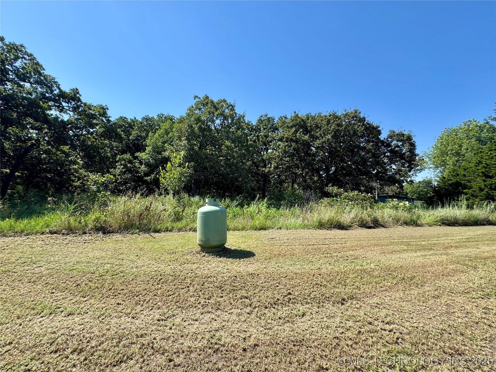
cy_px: 186
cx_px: 248
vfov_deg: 85.7
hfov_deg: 102.1
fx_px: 201
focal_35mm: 14
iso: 50
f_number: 2.2
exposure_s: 1/749
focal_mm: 2.22
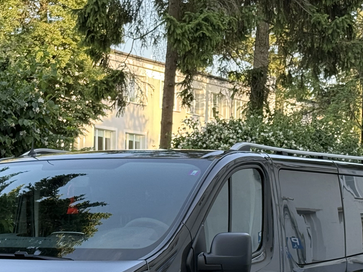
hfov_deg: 17.6
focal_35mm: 111
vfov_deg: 13.2
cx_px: 100
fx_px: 1164
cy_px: 262
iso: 80
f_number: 1.78
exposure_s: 1/276
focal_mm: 6.76
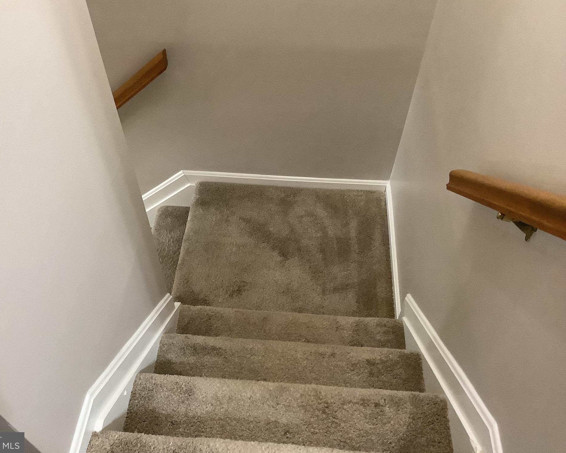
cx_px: 258
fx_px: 553
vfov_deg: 44.5
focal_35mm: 33
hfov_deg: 54.1
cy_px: 225
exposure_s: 1/30
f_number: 2.4
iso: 320
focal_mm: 3.3
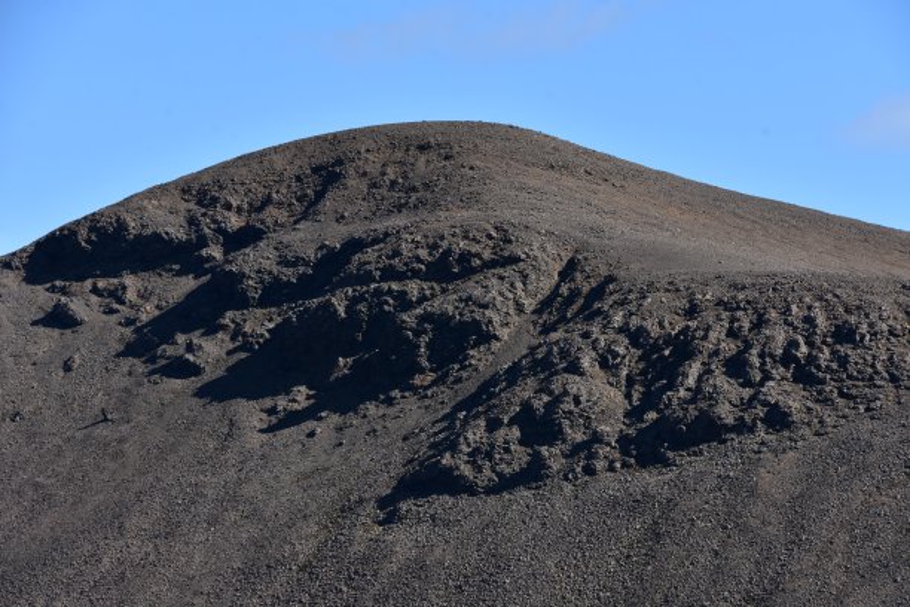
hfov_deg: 8.3
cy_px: 304
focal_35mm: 248
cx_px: 455
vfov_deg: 5.6
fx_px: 6256
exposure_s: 1/125
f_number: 11
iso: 125
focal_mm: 165
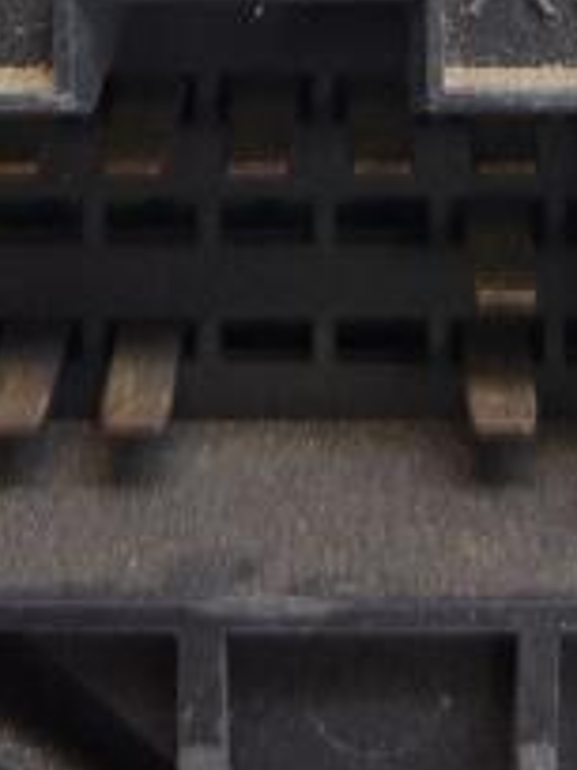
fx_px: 2000
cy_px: -611
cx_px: 400
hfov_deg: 16.4
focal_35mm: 90
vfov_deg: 17.6
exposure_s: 1/50
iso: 125
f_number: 1.8
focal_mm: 5.54
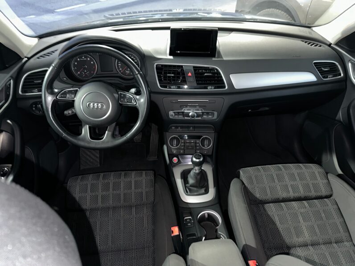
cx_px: 178
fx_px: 246
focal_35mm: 24
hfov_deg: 71.6
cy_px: 133
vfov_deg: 56.8
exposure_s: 1/4
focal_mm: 6.86
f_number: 1.78
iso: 125
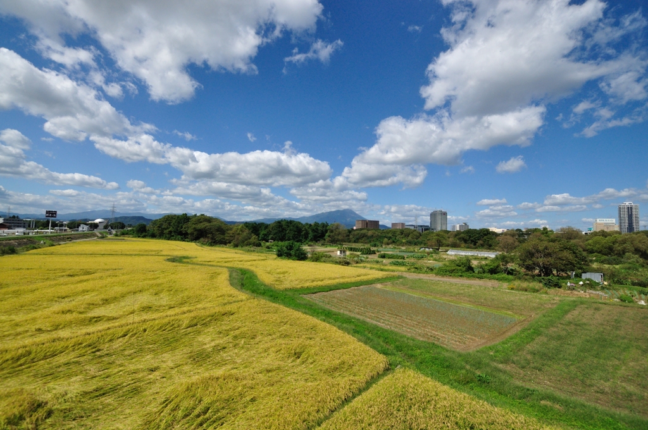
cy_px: 215
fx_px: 270
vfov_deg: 77.2
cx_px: 324
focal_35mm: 15
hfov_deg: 100.5
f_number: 7.1
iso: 640
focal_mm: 10
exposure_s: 1/4000
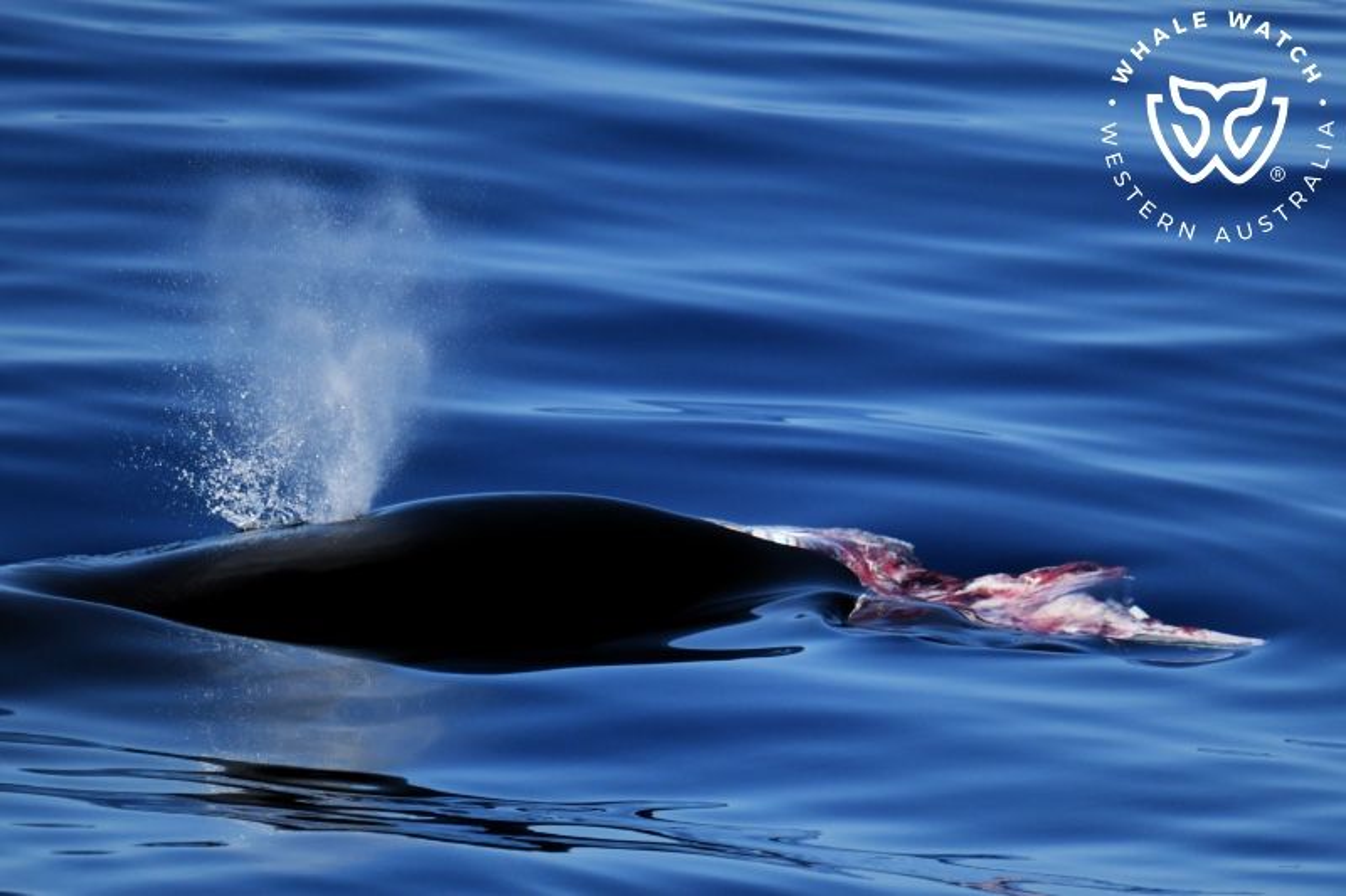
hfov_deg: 3.4
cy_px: 448
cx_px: 673
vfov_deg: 2.3
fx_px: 22427
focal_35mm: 600
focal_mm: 600
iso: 1100
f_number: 6.3
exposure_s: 1/8000
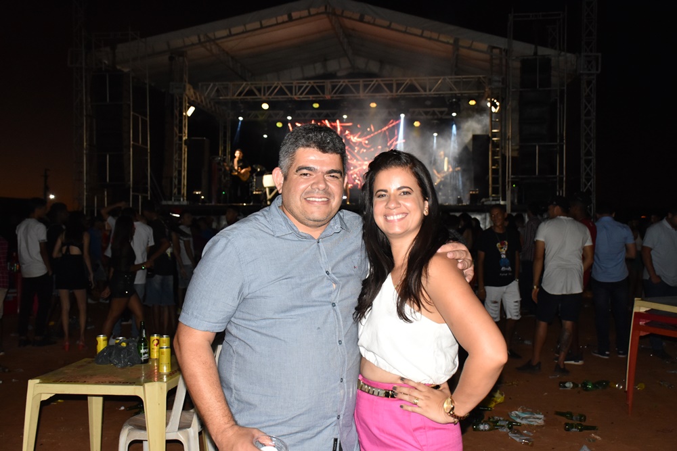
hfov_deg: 49.5
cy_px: 226
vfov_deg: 34.2
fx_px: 733
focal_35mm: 39
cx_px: 338
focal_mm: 26
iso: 1600
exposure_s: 1/100
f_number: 3.8
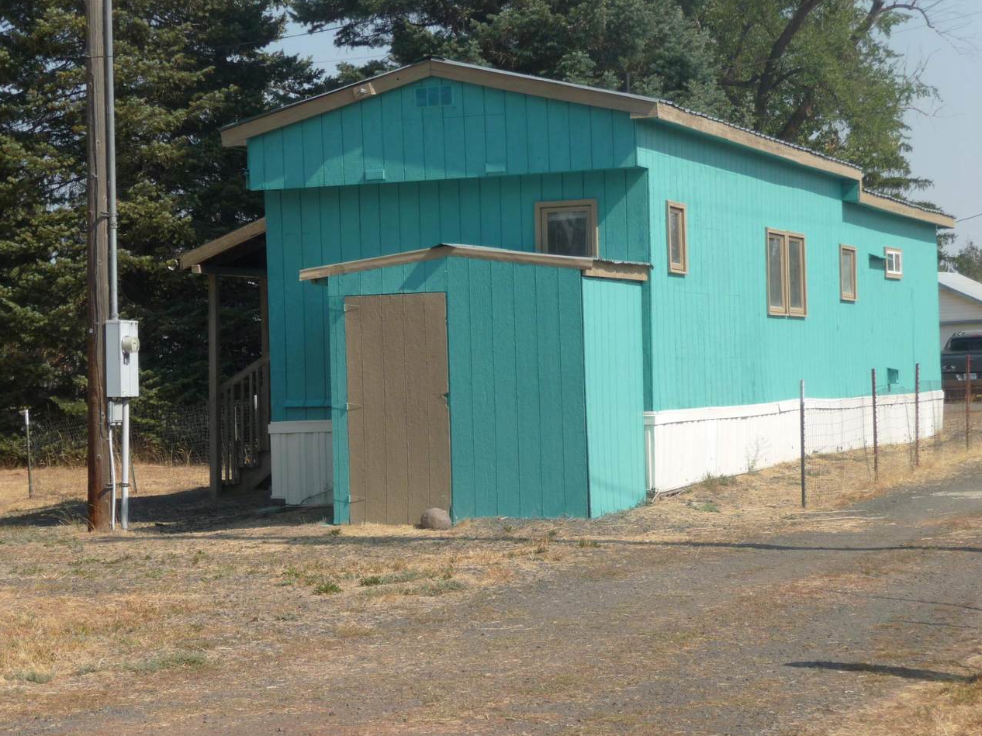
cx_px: 494
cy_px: 367
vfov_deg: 16.4
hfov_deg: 21.8
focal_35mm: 90
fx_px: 2553
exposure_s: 1/640
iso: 100
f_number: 4.7
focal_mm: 15.2
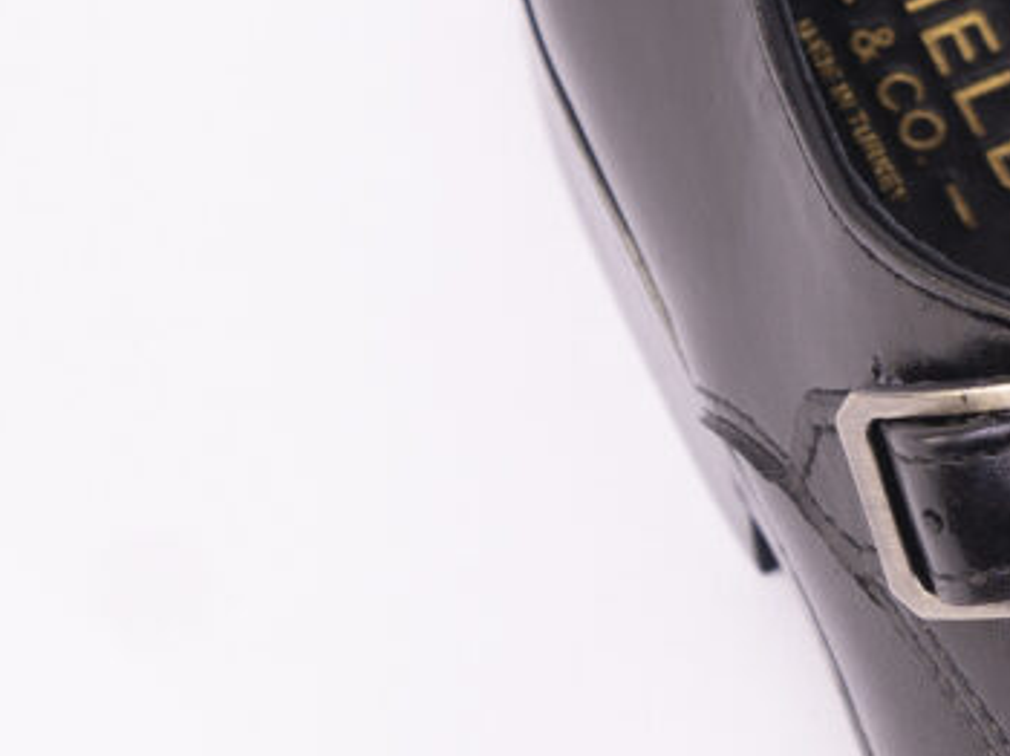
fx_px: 12304
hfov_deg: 4.6
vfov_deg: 3.5
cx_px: 2257
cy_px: 564
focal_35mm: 422
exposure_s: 1/100
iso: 100
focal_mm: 60
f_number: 5
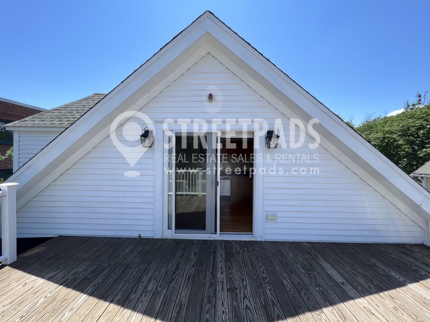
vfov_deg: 89.9
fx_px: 161
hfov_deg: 106.2
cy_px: 161
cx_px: 215
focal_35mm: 13
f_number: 1.8
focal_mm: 1.57
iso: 32
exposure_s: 1/652
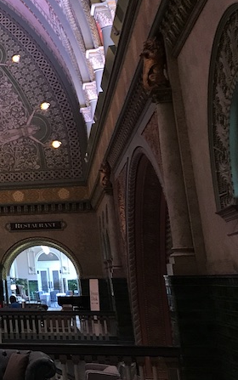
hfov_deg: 16.1
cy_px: 124
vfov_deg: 29.9
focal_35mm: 68
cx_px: -195
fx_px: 705
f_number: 1.8
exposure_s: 1/15
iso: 50
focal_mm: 3.99
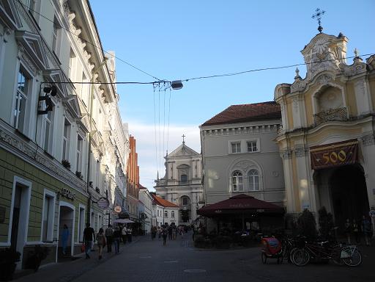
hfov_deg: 49.0
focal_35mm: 38
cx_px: 188
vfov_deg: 37.7
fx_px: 412
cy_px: 141
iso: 100
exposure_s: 1/400
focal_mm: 8.1
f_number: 3.2
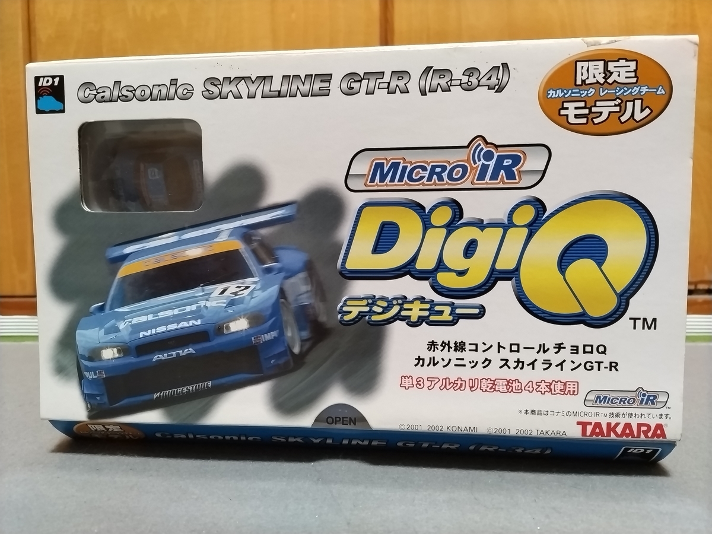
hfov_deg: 67.3
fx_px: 535
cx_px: 356
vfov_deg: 53.1
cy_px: 267
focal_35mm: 26
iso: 725
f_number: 1.79
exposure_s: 1/50
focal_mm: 4.8
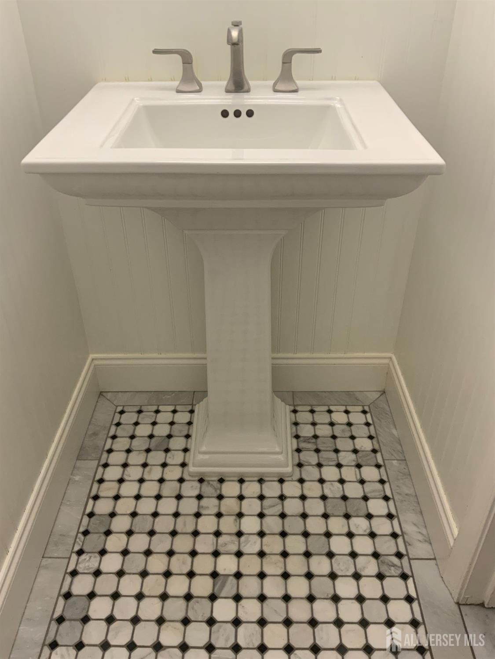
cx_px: 248
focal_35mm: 29
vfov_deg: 61.7
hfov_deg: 48.2
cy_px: 330
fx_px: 553
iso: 125
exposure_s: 1/60
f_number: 1.8
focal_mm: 3
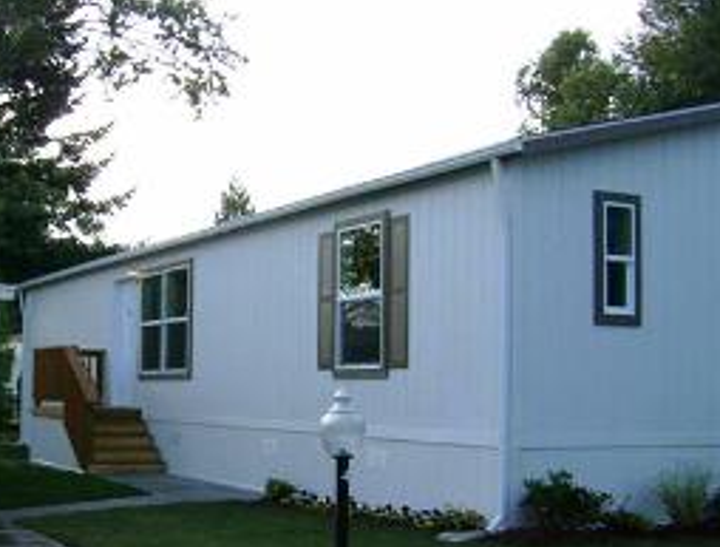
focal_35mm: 56
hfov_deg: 33.6
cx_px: 197
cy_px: 366
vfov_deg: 26.2
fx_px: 1170
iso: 100
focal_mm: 6
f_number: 4.7
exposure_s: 1/381
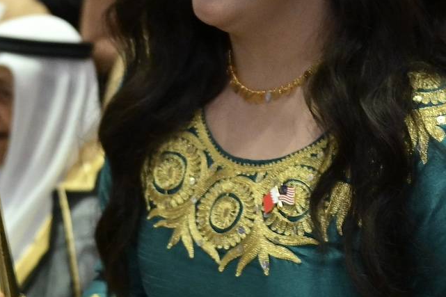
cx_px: 325
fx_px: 1053
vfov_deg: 16.0
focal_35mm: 85
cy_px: 73
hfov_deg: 23.7
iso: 2000
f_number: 2.8
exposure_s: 1/200
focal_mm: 29
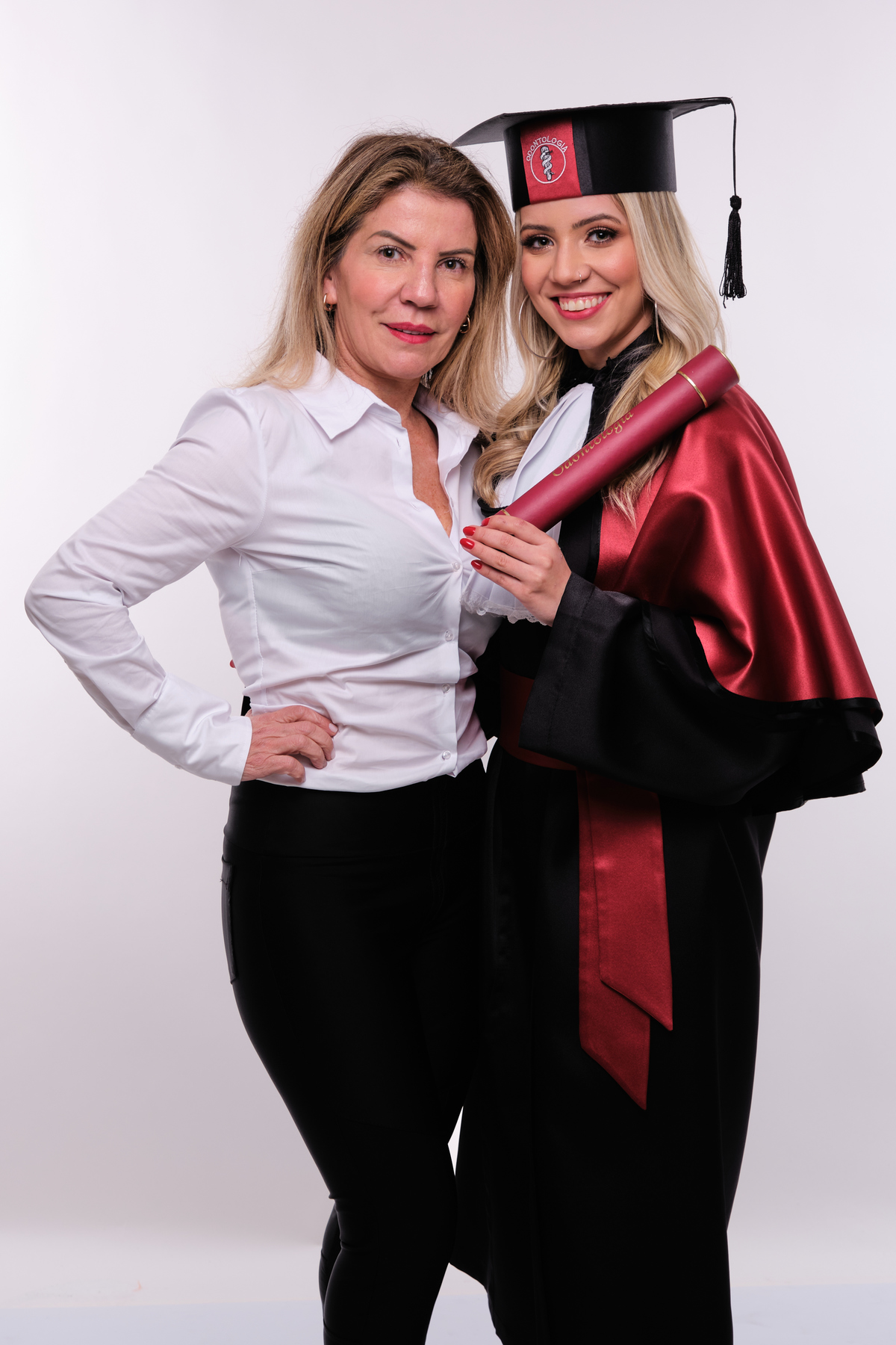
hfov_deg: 21.9
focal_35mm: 62
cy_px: 672
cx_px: 448
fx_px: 2314
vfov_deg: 32.4
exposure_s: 1/125
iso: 160
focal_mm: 41.1
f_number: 8
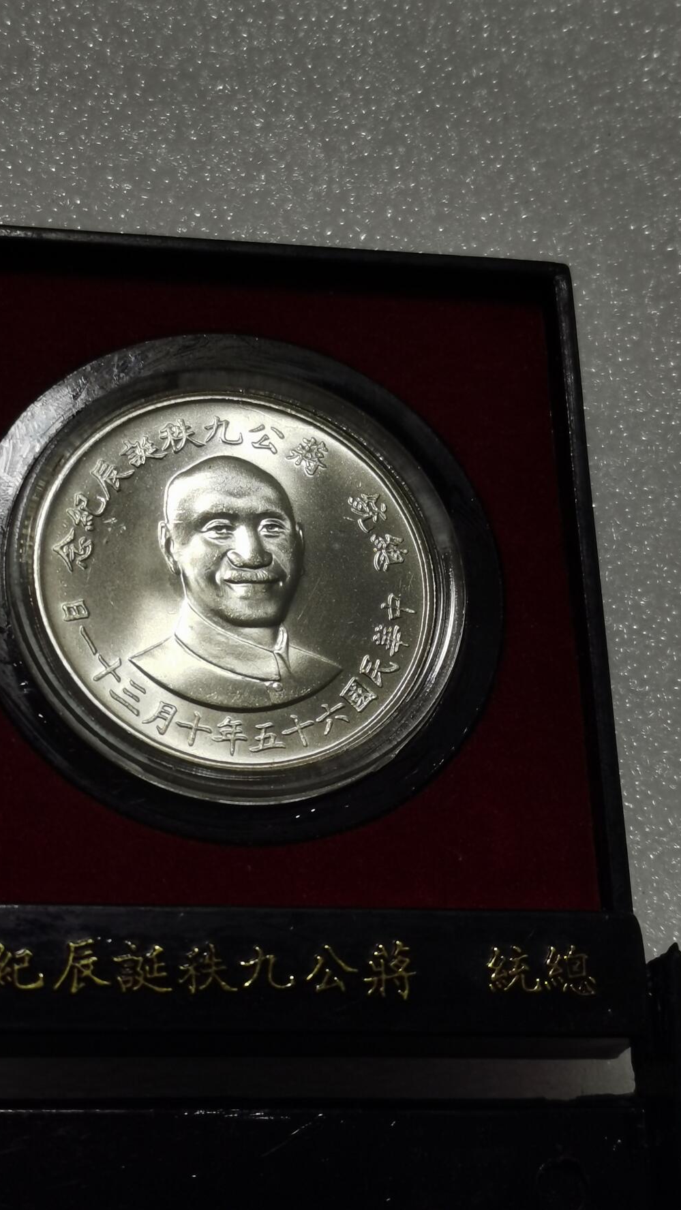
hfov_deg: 16.3
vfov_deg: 28.6
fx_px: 2376
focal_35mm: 74
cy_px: 598
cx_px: 244
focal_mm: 5.58
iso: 50
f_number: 1.8
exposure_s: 1/251
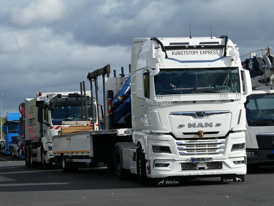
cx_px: 137
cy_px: 103
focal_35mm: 115
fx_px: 910
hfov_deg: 17.1
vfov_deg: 12.9
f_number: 5.1
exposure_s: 1/500
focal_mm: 20.6
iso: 80
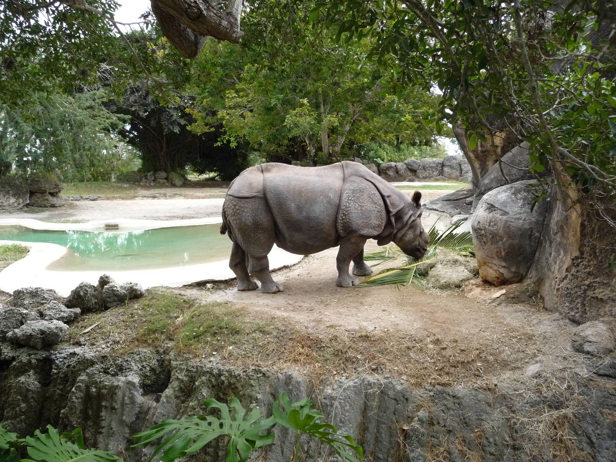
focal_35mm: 28
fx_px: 498
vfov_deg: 49.7
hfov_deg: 63.4
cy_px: 231
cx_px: 308
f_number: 3.3
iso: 400
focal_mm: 4.7
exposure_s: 1/400
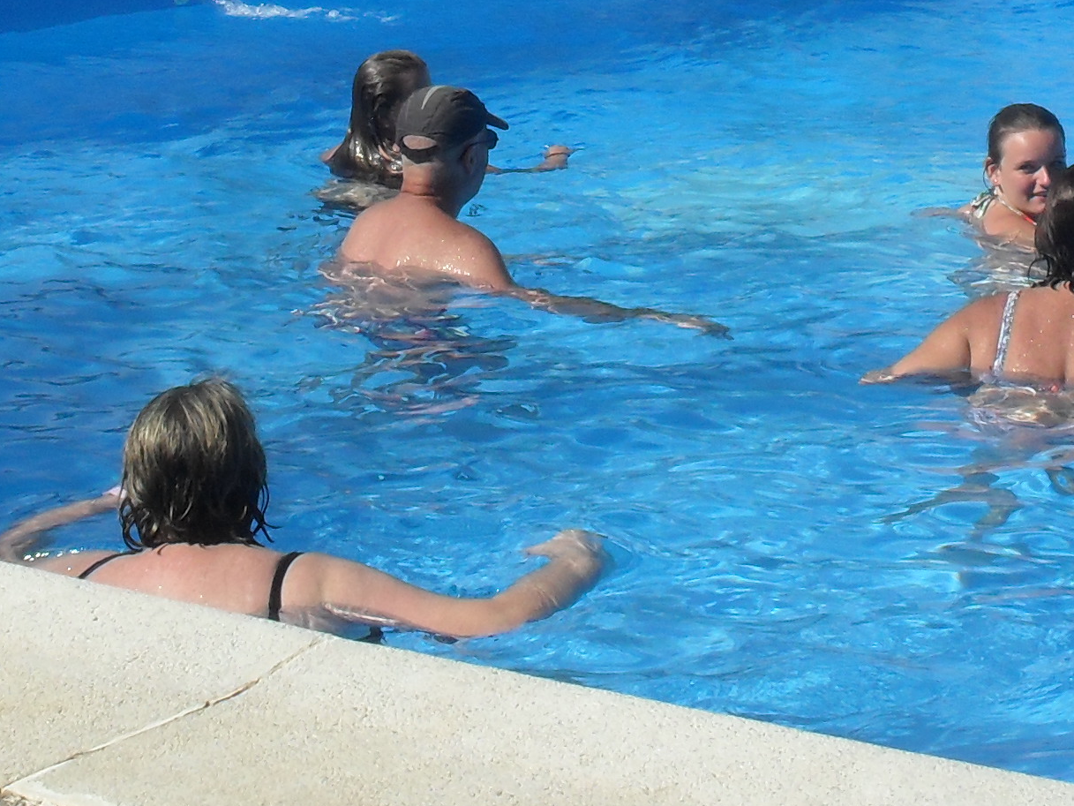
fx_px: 3568
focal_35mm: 115
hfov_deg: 17.0
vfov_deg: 12.6
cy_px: -183
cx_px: 841
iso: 100
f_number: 8.4
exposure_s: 1/250
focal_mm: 6.3
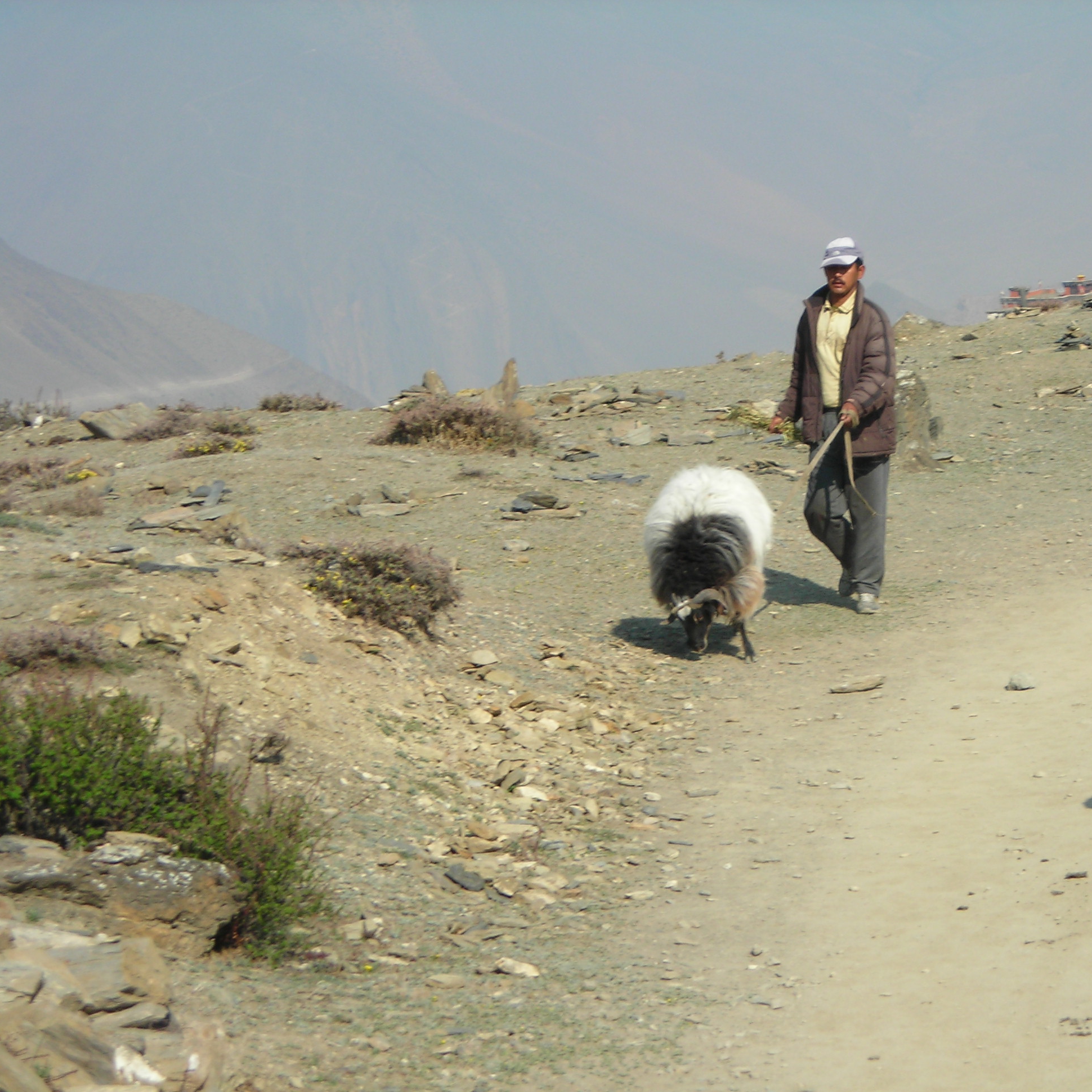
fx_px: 4890
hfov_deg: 12.7
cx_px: 713
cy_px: 547
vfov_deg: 12.7
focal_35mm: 137
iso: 50
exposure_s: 1/234
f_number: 5.3
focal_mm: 19.2
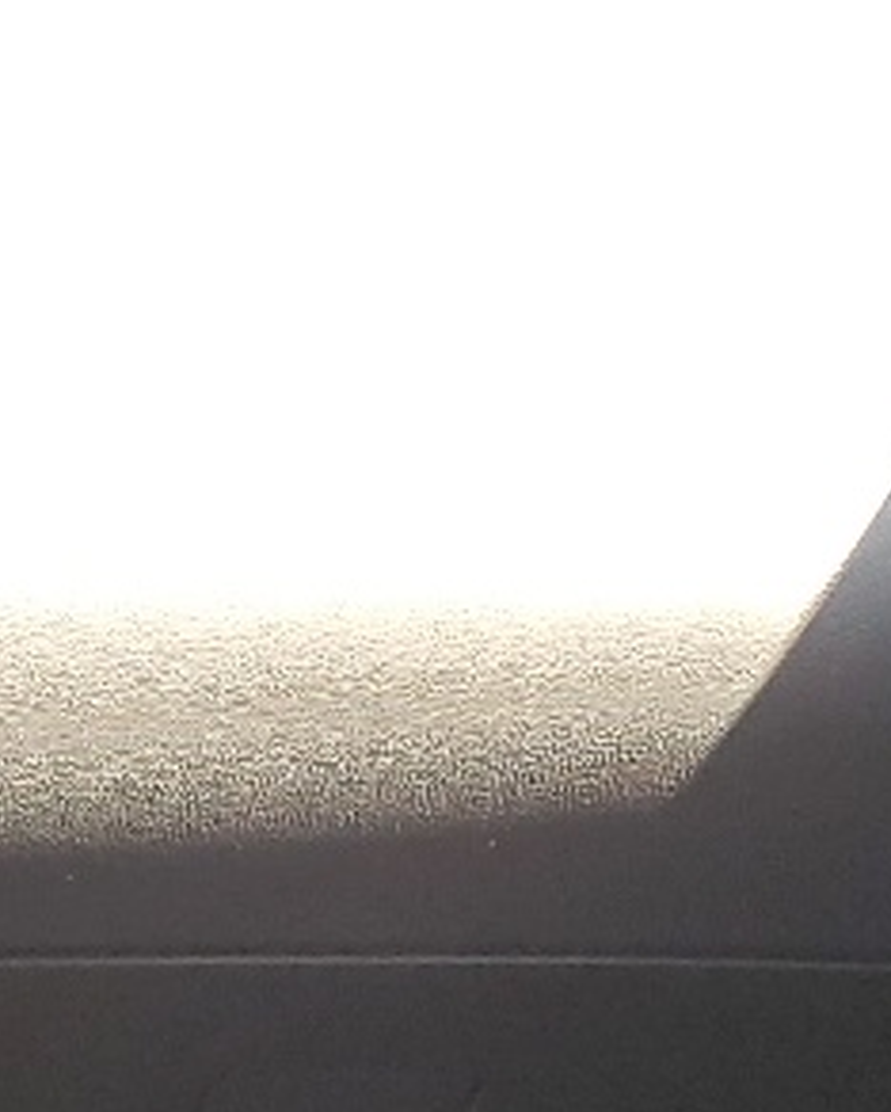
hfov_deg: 10.0
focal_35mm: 139
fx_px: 4577
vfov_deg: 12.7
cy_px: 1950
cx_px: -1127
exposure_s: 1/120
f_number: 1.5
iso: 60
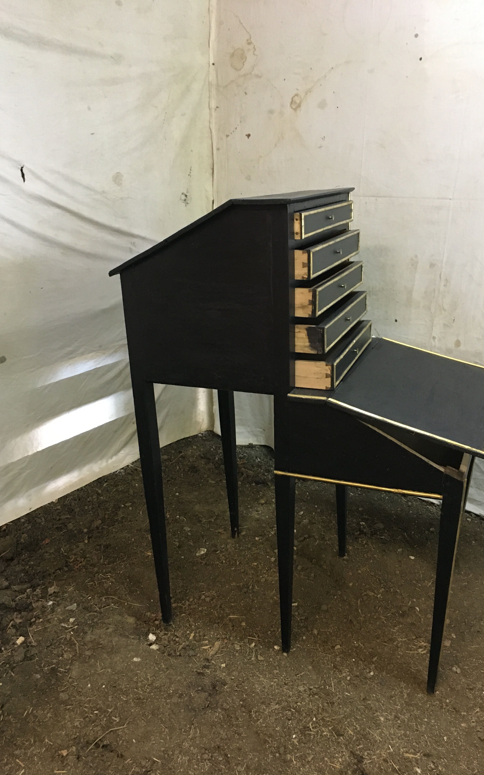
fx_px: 654
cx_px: 248
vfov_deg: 61.2
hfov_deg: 40.6
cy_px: 388
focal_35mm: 31
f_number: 2.2
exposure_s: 1/25
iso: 200
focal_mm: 4.15
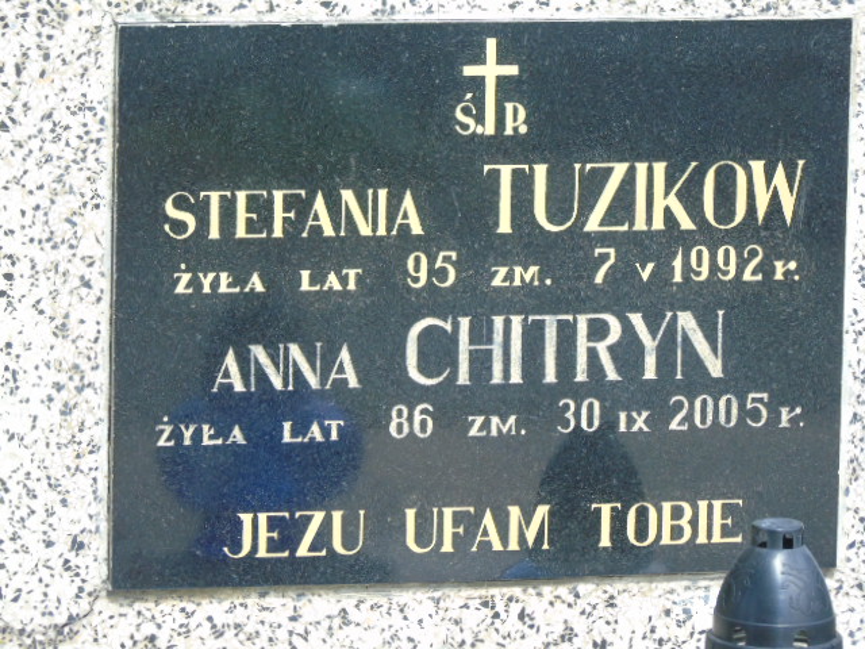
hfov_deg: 8.1
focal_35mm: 243
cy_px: 324
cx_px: 432
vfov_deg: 6.1
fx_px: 6072
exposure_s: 1/200
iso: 320
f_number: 4.8
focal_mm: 43
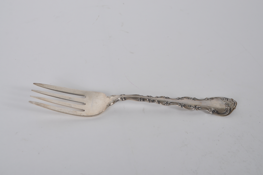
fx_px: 328
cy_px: 88
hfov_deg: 43.7
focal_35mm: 45
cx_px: 132
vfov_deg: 29.8
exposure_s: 1/125
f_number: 9
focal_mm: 30
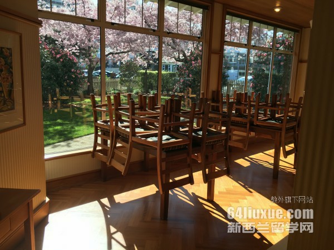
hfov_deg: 61.7
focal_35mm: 29
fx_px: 280
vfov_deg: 48.2
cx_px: 167
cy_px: 125
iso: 25
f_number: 2.2
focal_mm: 4.15
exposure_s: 1/503
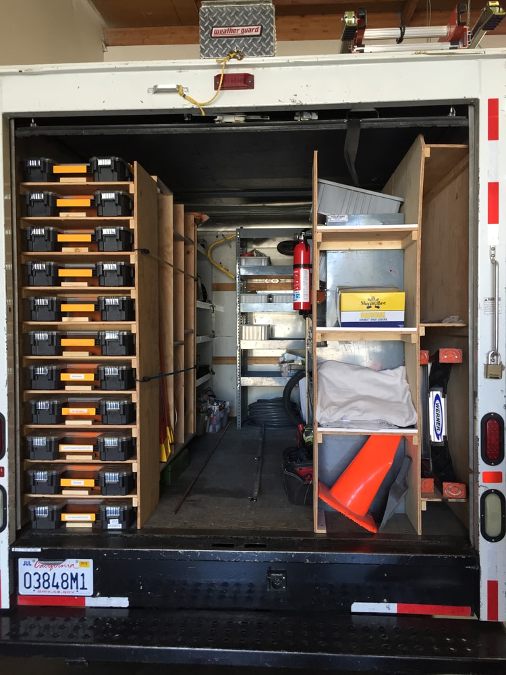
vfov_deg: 61.7
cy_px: 338
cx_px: 253
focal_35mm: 29
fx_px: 565
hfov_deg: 48.2
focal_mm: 4.15
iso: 32
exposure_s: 1/30
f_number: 2.2
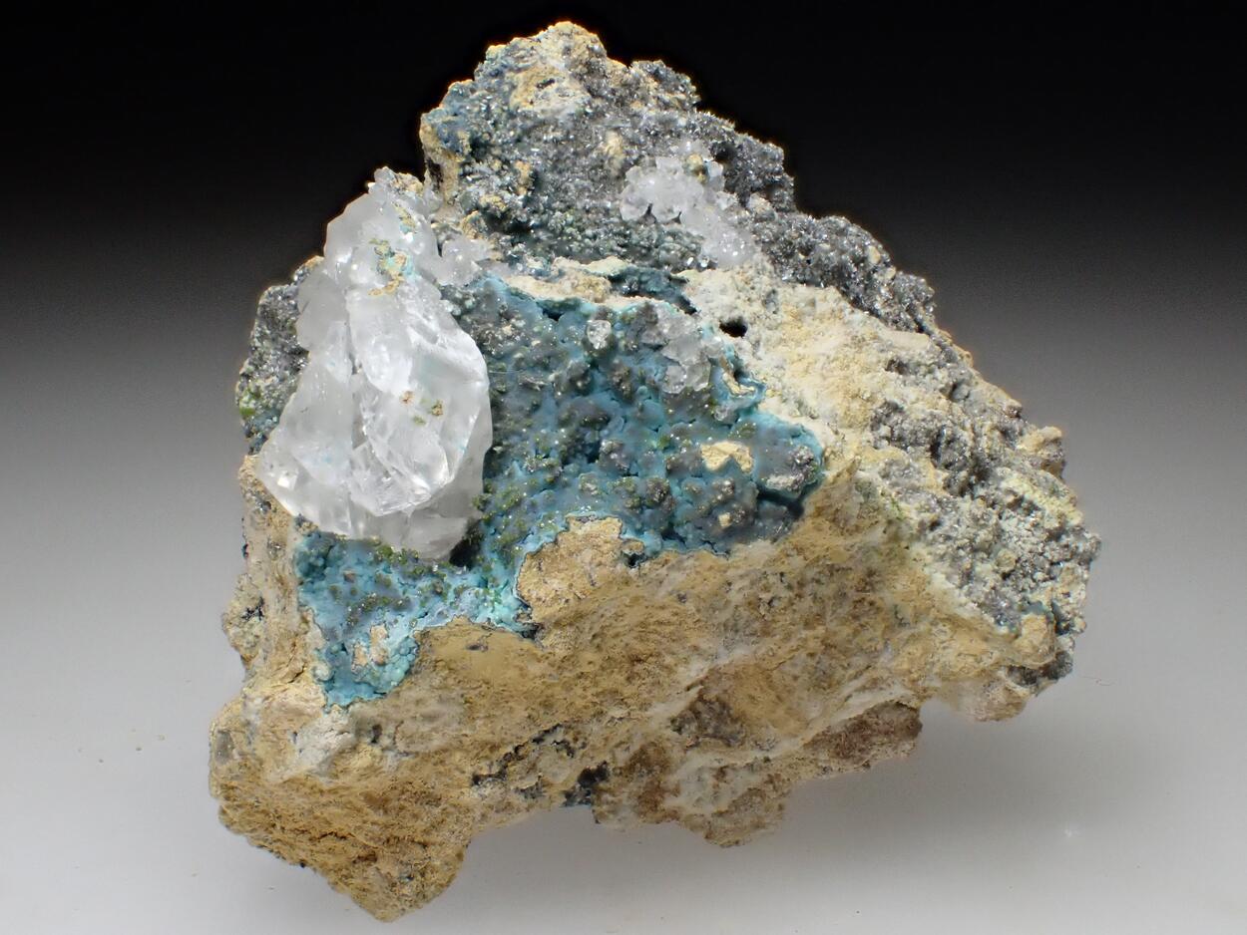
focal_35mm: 71
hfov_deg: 27.4
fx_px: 2558
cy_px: 468
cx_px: 624
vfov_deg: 20.7
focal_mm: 12.73
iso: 320
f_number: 5.6
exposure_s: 1/250
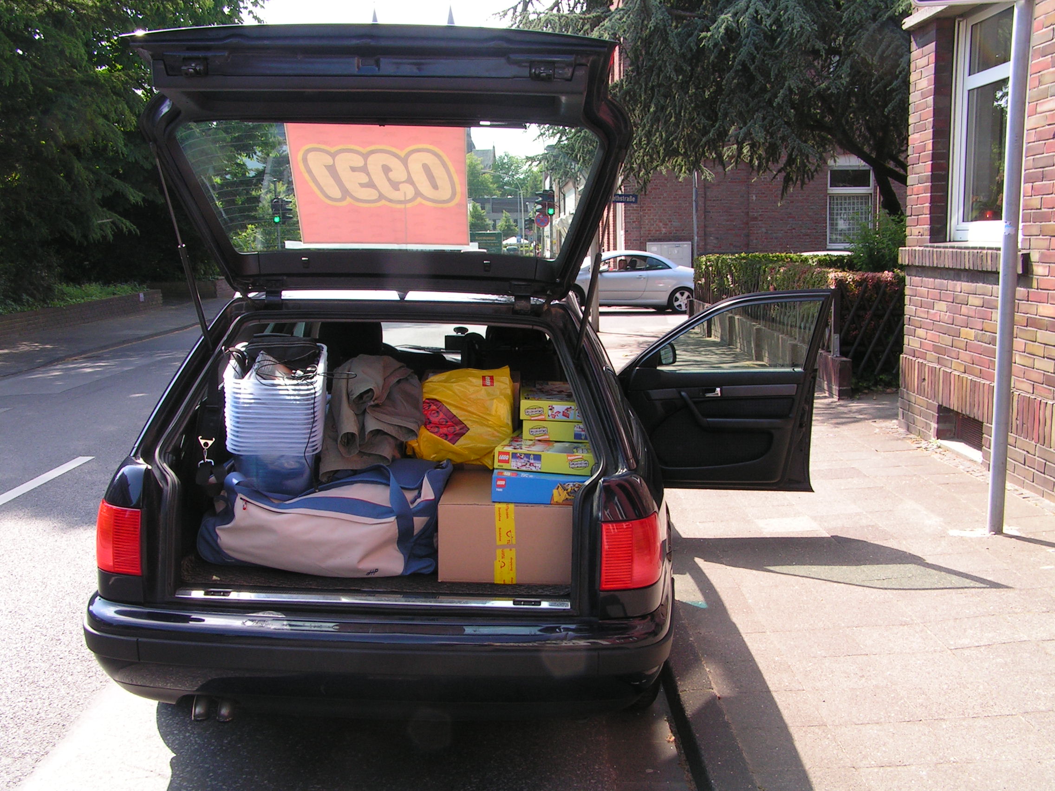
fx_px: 1158
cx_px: 528
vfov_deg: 37.7
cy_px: 396
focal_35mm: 38
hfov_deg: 49.0
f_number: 5.6
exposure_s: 1/80
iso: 50
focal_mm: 6.3
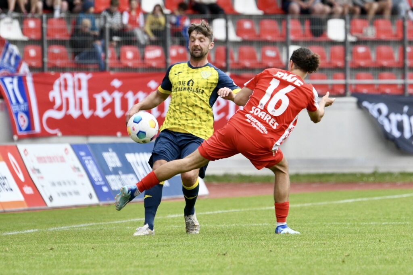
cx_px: 206
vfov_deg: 3.7
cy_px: 138
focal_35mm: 370
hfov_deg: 5.6
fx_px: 4243
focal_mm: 370
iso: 2500
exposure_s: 1/2000
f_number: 7.1
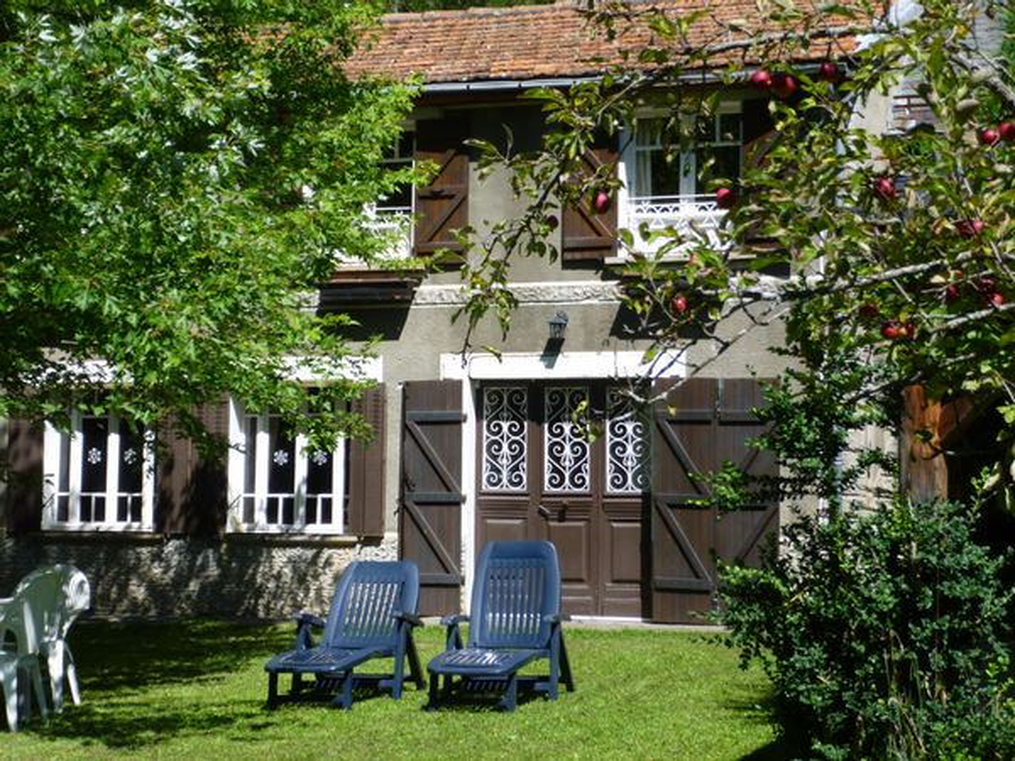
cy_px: 380
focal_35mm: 73
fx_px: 2140
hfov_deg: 26.7
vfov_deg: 20.2
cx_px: 508
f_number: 4.7
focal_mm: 13.2
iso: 100
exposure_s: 1/320
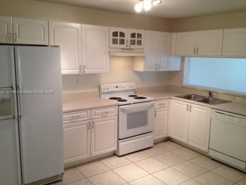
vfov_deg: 40.7
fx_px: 249
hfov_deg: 52.6
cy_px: 92
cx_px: 123
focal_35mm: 35
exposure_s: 1/20
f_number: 2.4
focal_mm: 4.28
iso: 80
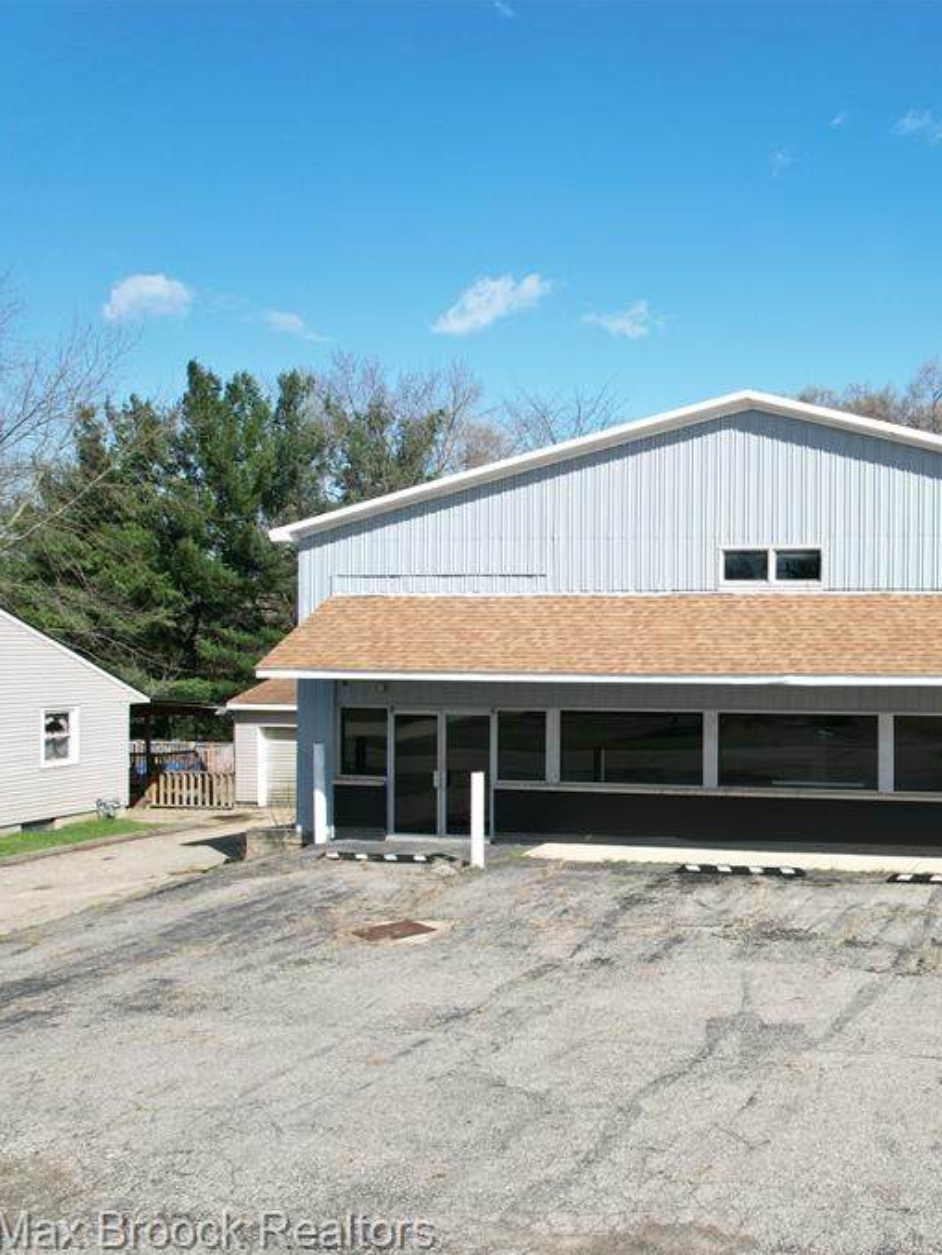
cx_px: 933
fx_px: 1161
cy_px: 630
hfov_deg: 39.2
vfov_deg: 56.8
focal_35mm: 32
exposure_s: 1/1250
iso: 100
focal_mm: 8.38
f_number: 2.8
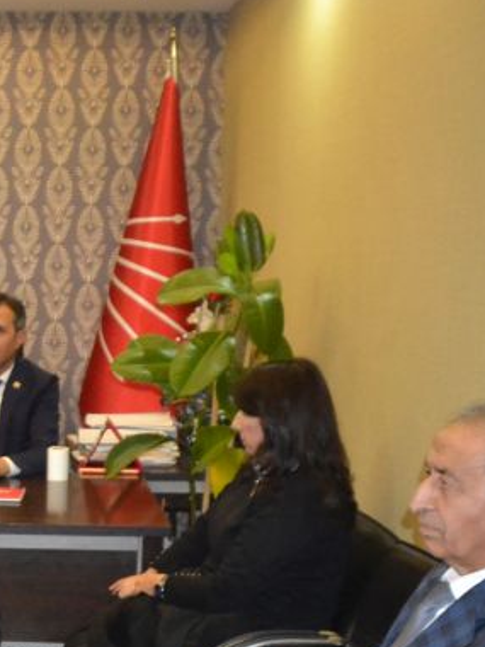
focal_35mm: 70
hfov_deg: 18.7
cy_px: 462
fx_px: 1308
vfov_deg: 27.5
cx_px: -233
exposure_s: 1/60
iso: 3200
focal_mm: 18
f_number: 3.5
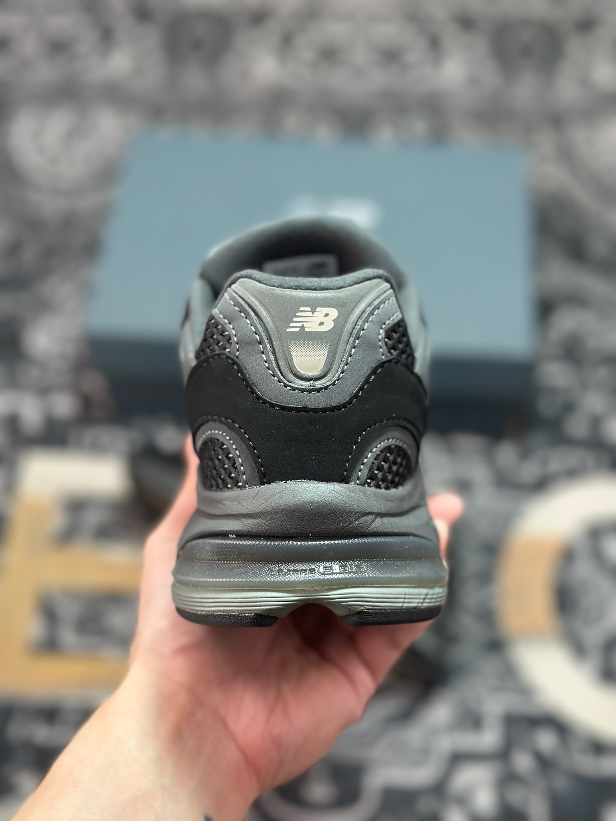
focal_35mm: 48
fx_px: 1139
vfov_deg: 39.7
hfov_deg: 30.3
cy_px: 410
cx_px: 308
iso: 80
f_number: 1.78
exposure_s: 1/221
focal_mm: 6.86
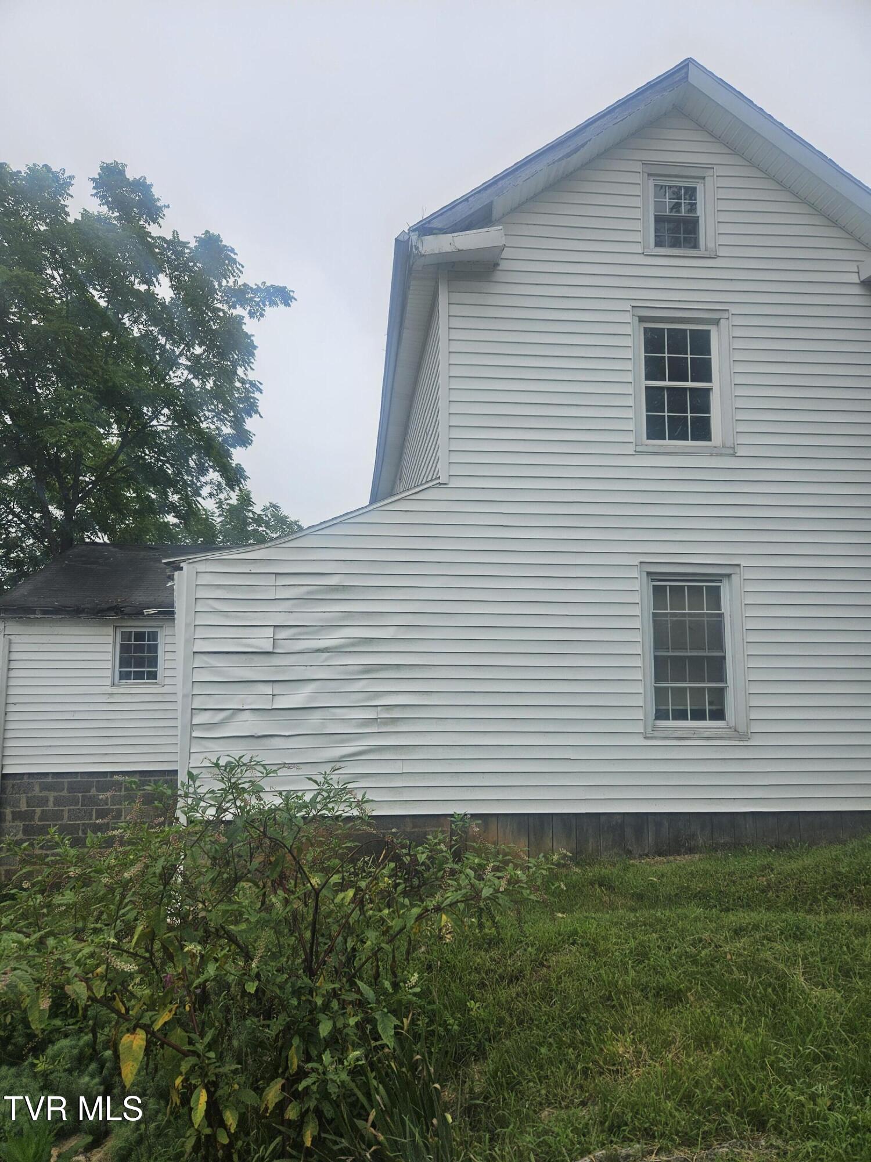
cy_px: 581
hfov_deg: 58.9
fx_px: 772
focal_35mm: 23
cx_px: 436
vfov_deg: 73.9
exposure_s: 1/820
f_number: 1.8
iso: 25
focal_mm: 5.4
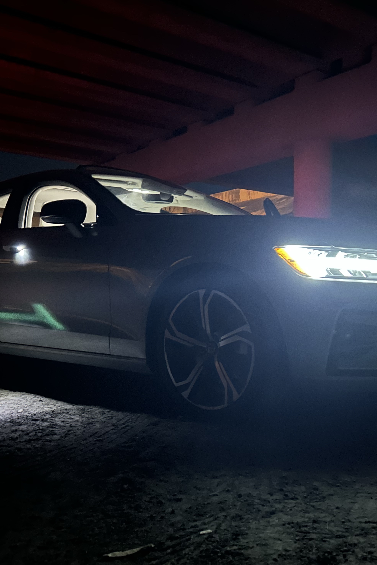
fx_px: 581
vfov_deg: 51.9
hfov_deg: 35.9
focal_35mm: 37
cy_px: 289
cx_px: 175
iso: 400
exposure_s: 1/2
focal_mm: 5.7
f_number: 1.5
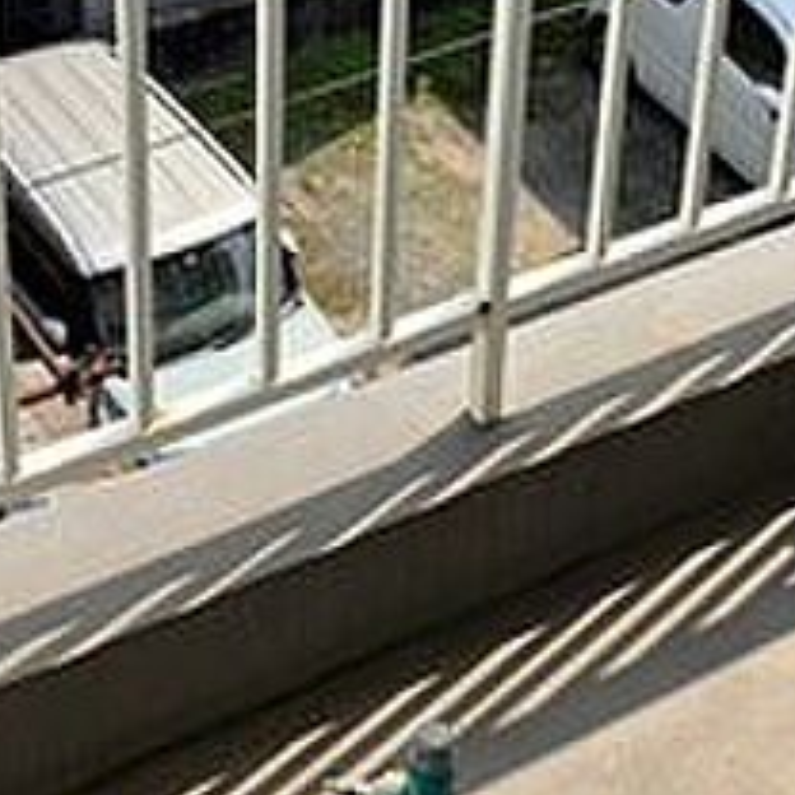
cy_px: -54
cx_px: 550
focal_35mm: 76
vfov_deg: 21.7
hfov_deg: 22.6
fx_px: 1975
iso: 32
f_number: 1.8
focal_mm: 3.99
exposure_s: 1/923
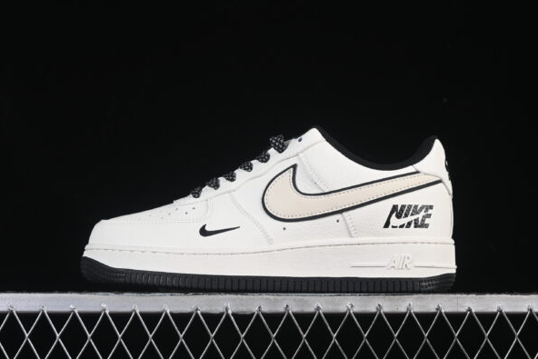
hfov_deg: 26.6
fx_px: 1136
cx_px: 271
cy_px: 180
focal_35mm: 76
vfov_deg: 18.0
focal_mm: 50
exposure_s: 1/80
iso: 160
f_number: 8
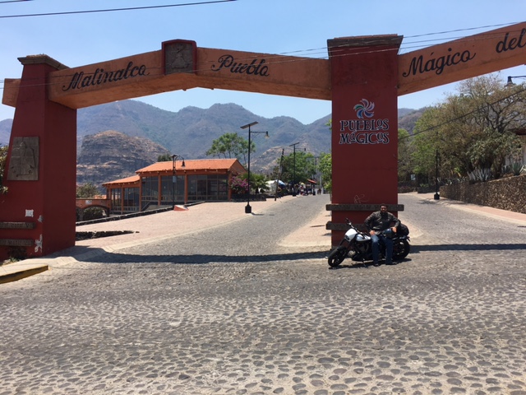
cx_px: 263
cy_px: 198
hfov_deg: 61.7
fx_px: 441
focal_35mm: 29
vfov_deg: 48.2
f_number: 2.2
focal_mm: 4.15
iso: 25
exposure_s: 1/1508
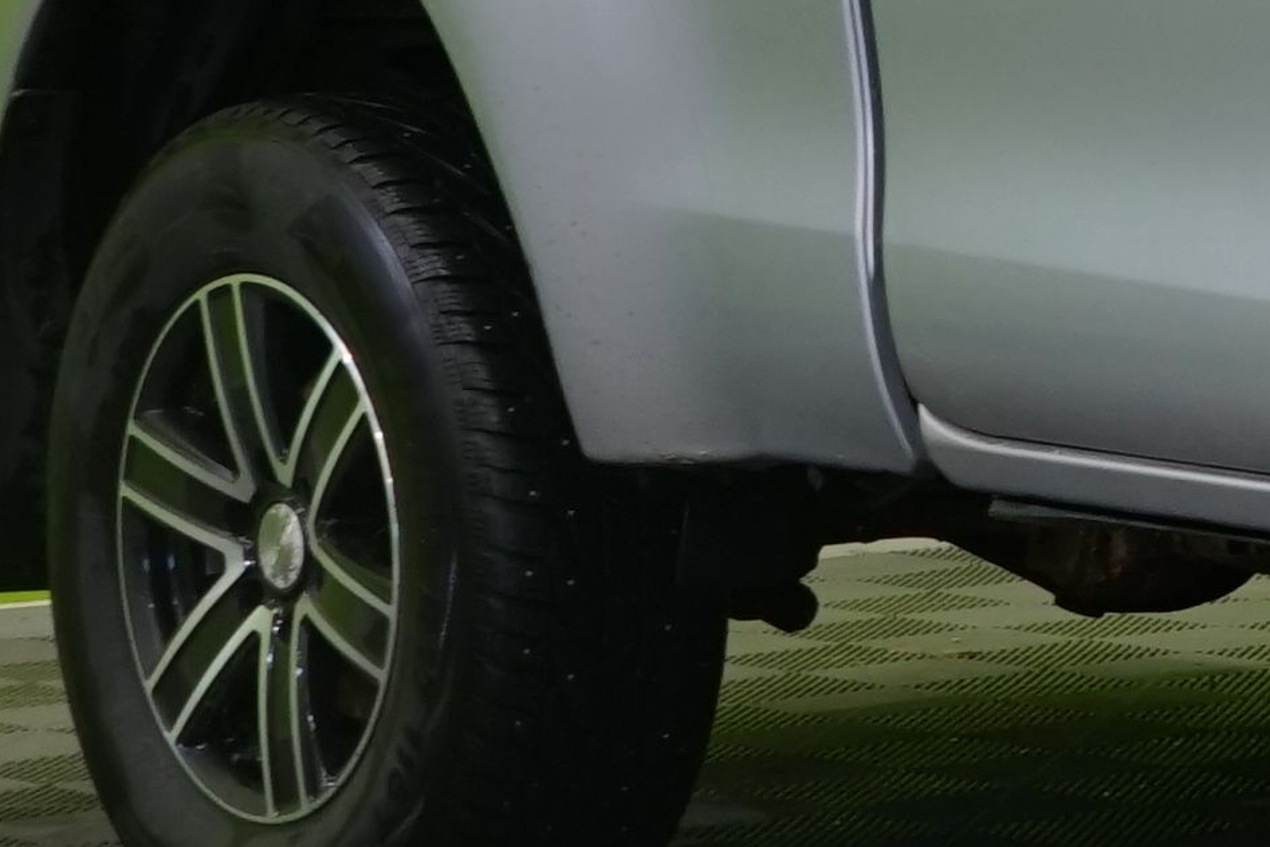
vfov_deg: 7.2
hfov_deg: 9.8
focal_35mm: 190
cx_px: 2769
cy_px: -35
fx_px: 6704
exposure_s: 1/30
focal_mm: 30
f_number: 5.6
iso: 500
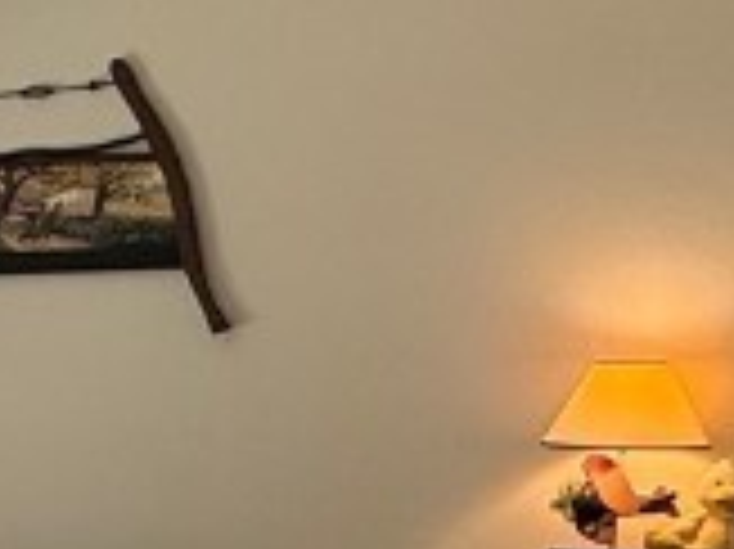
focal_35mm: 88
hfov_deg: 16.4
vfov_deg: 16.4
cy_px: 558
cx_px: -775
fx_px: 1865
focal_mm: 2.22
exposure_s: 1/120
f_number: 2.2
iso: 80
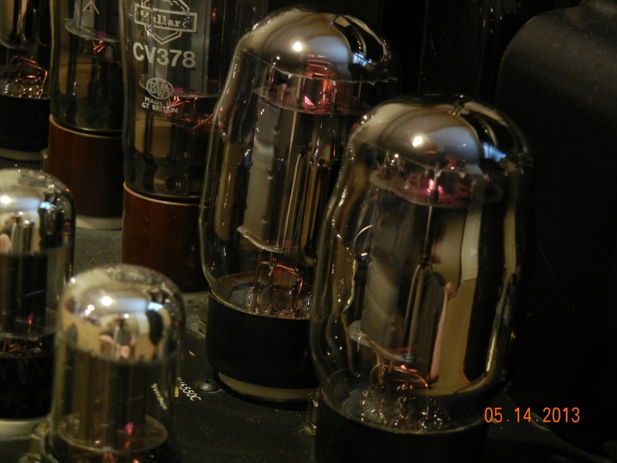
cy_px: 230
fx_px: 1836
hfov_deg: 19.1
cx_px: 306
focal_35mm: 103
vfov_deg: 14.4
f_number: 4.5
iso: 400
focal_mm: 18.3
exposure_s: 1/1.1
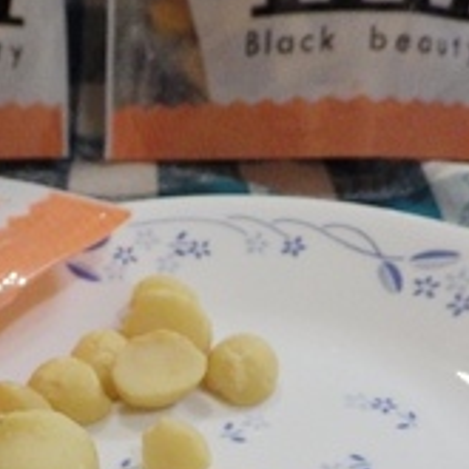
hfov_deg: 31.0
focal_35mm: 53
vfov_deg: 30.5
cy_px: 441
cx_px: 63
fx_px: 812
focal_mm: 4
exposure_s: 1/45
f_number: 3.1
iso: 640
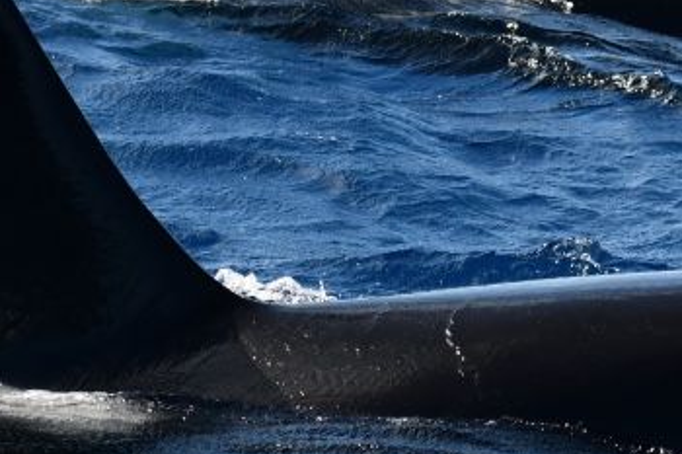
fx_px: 9732
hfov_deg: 4.0
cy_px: 126
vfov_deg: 2.7
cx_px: 653
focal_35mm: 514
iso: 400
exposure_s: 1/1600
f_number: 6.3
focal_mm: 150
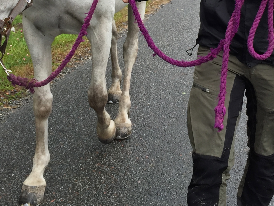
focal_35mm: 68
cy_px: -23
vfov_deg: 20.6
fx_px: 538
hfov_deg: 28.5
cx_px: 161
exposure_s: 1/659
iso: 32
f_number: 2.2
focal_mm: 4.15
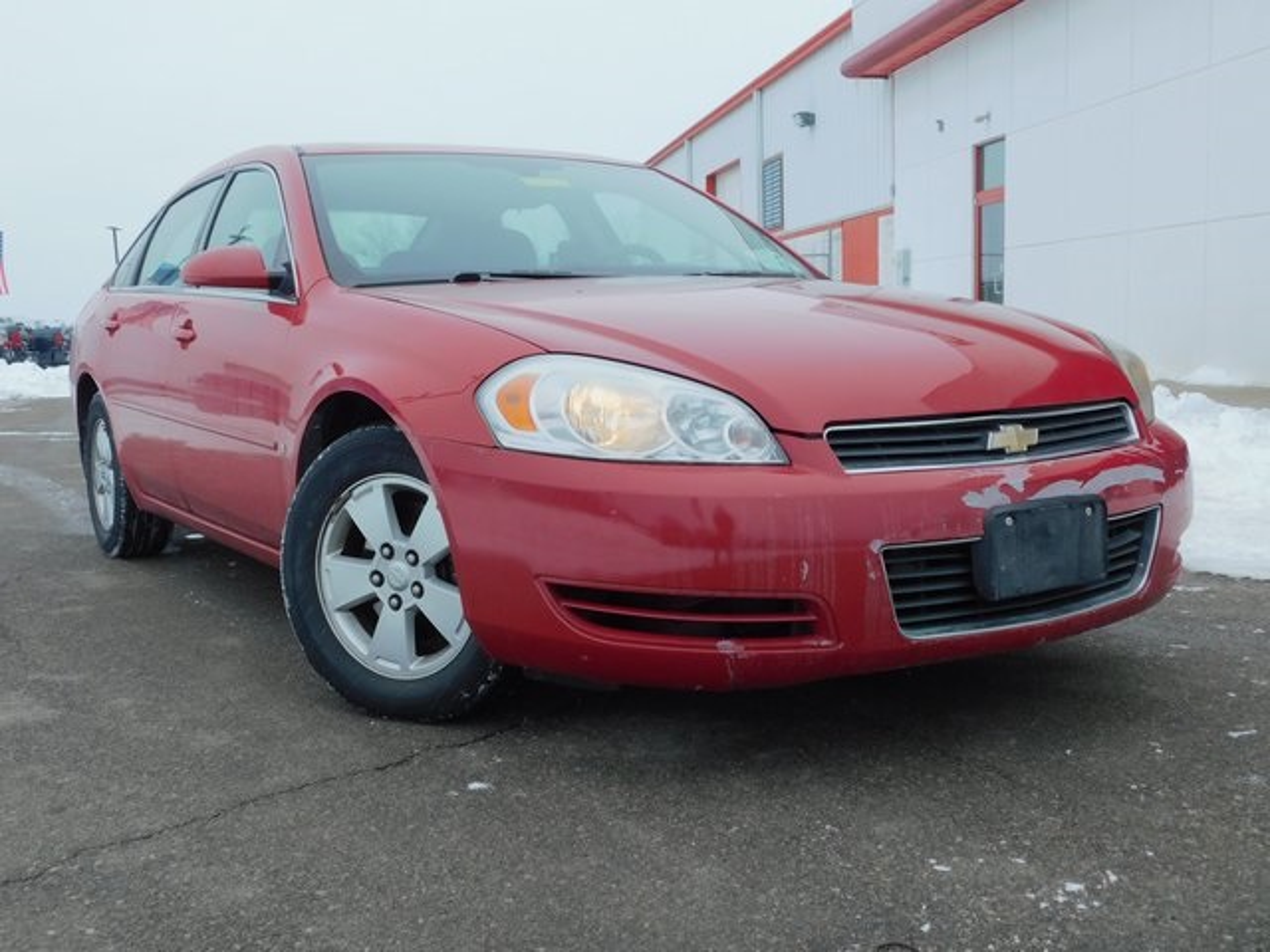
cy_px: 476
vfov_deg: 39.7
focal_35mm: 36
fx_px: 1321
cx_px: 635
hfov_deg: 51.4
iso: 125
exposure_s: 1/500
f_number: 3.5
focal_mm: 6.3
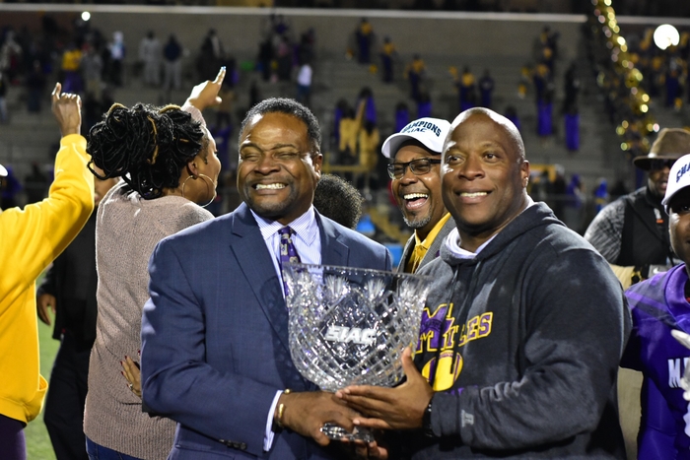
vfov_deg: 18.2
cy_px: 230
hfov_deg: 27.0
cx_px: 345
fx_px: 1438
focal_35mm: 75
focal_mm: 50
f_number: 2.8
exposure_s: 1/320
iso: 3200
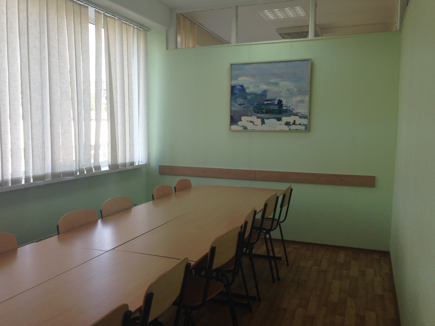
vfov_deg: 42.9
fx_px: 415
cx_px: 218
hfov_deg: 55.4
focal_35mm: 33
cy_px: 163
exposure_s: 1/120
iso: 50
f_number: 2.4
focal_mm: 4.12
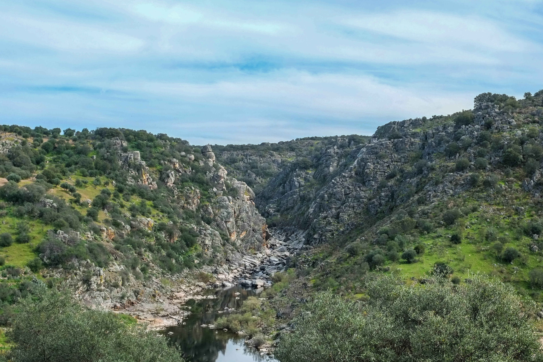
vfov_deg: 27.5
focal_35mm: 49
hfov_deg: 40.3
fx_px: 739
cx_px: 272
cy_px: 181
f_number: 5.6
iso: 200
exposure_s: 1/300
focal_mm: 32.9
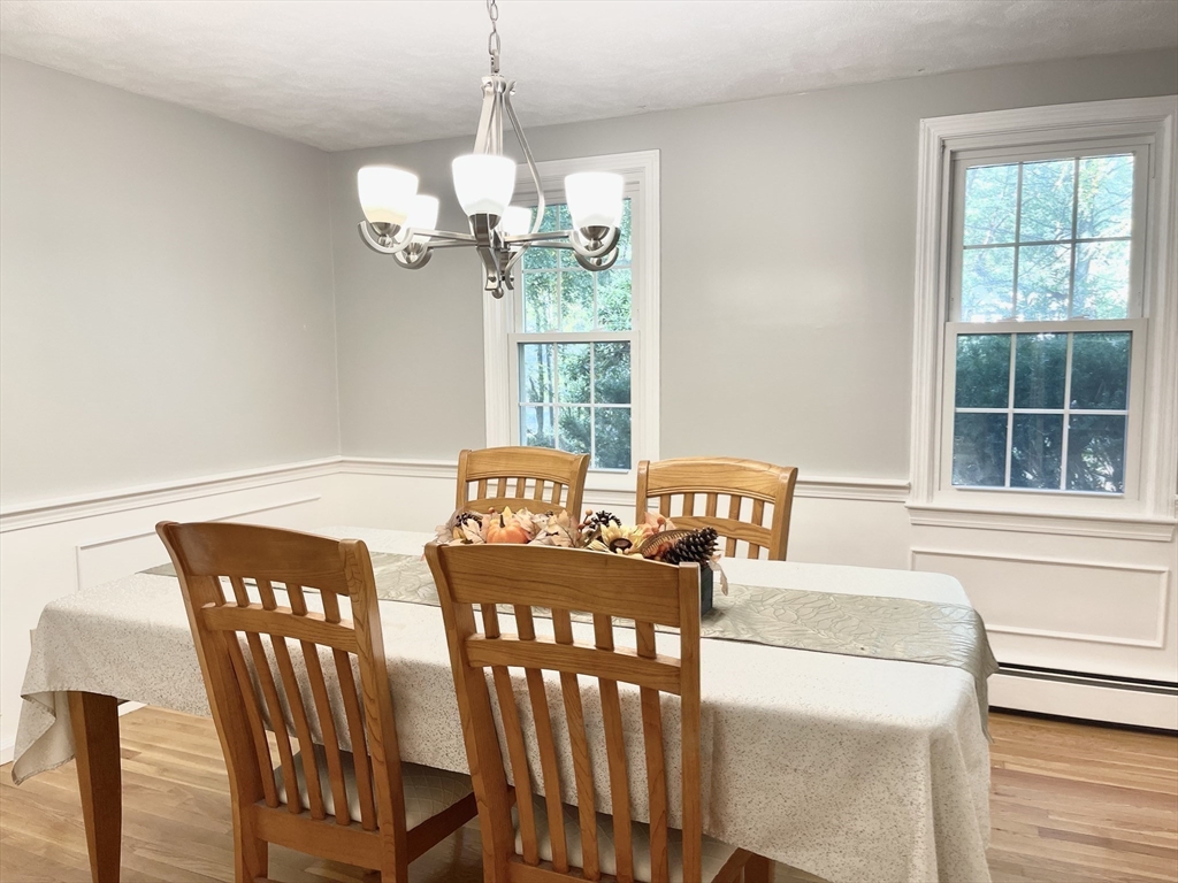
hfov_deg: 69.4
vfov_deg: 54.9
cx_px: 589
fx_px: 851
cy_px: 442
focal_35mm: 25
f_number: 1.6
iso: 125
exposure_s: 1/120
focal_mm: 5.1
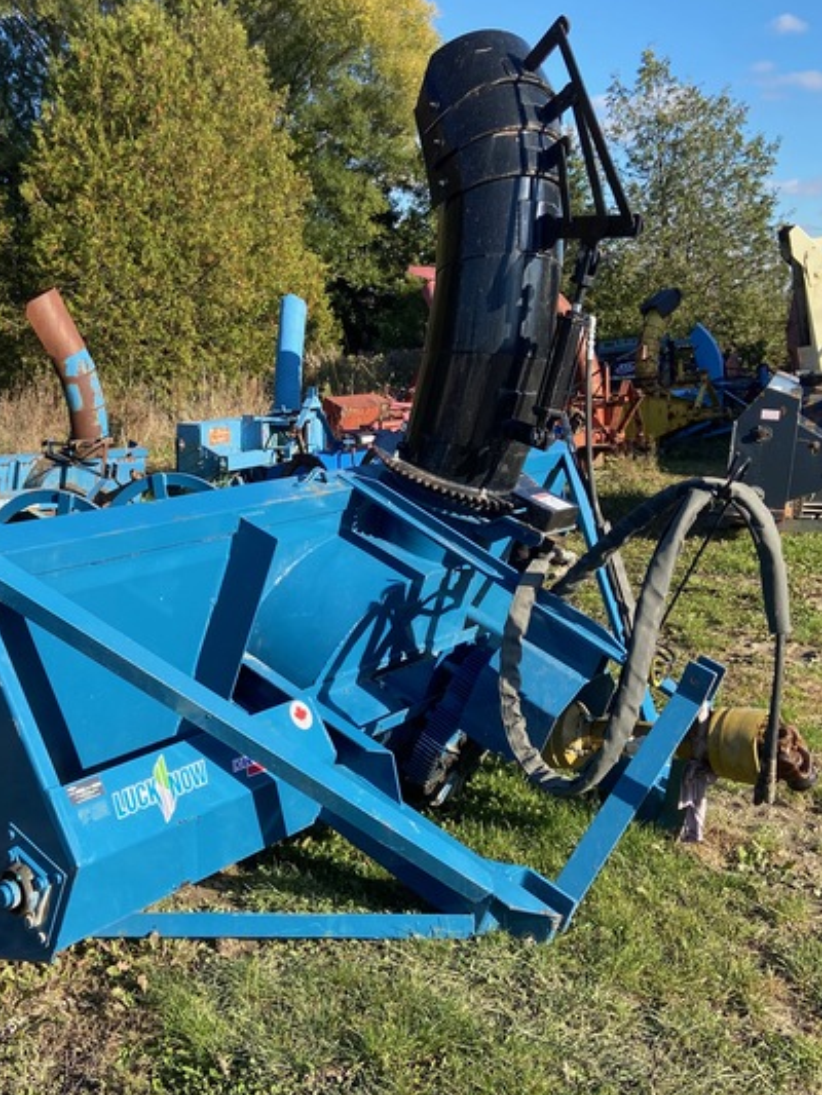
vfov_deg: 47.8
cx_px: 271
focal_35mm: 39
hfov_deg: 36.4
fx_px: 1234
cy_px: 528
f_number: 1.8
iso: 32
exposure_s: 1/1245
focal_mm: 4.25
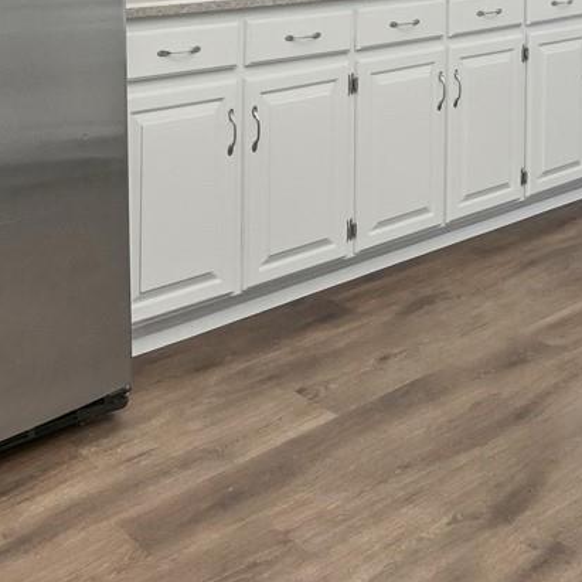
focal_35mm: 55
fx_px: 1040
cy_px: -110
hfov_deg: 30.9
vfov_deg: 27.6
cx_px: 406
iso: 12800
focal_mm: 16.5
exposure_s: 1/2500
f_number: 8
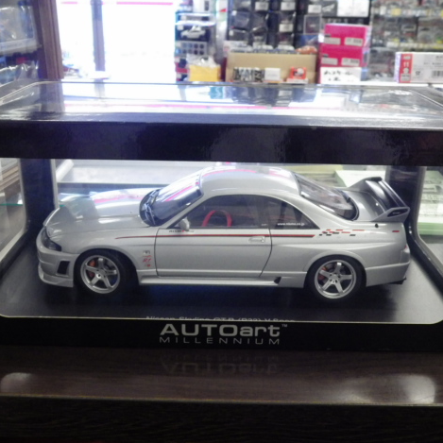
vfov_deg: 40.9
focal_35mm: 41
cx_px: 218
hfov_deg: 40.9
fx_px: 594
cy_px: 217
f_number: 3.4
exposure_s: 1/50
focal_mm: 6.2
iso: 640
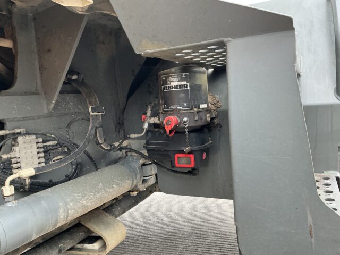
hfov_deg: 63.4
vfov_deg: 49.7
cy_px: 128
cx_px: 170
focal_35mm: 28
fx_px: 275
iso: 64
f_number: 1.8
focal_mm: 3
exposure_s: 1/106
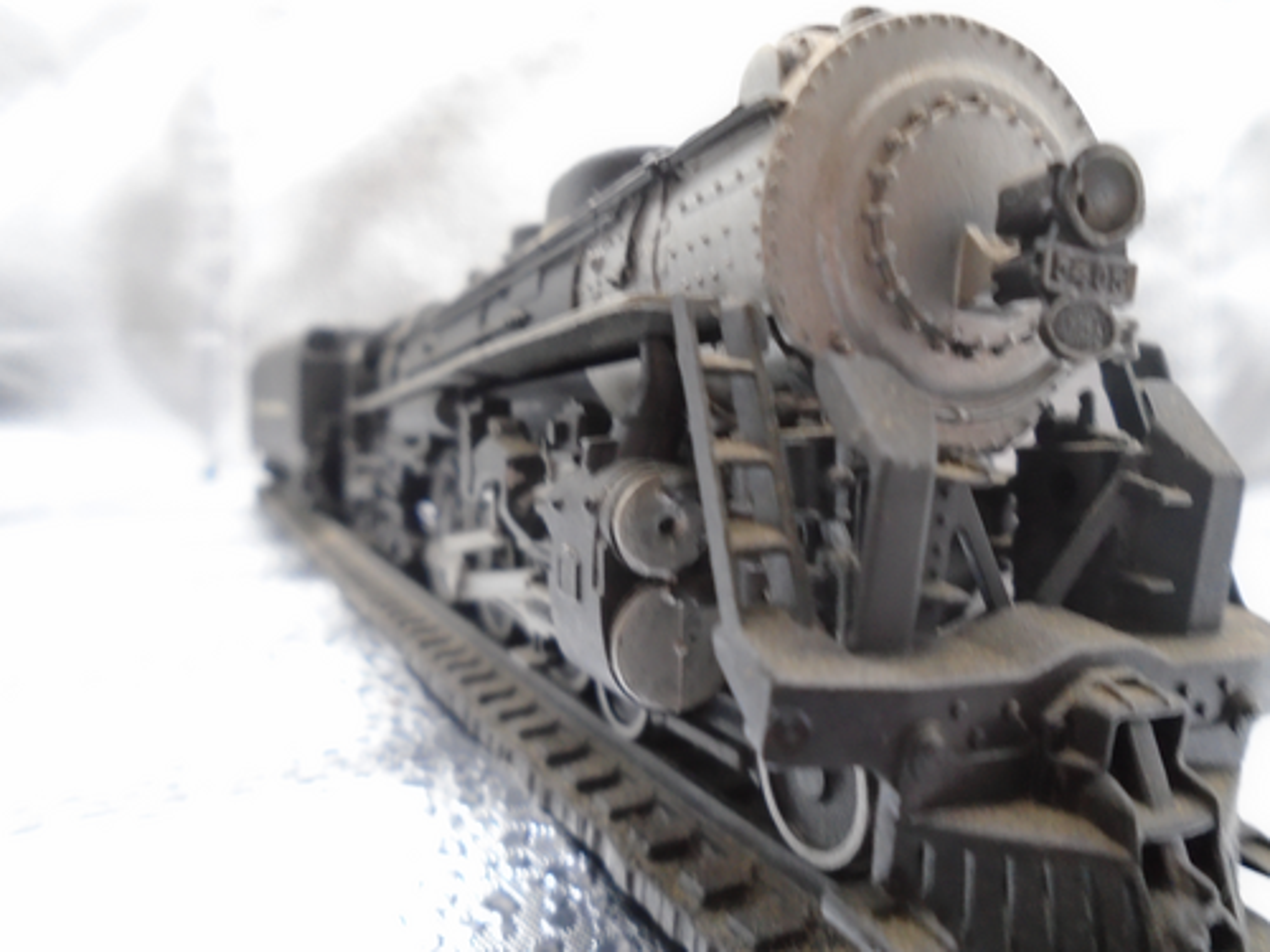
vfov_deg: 53.1
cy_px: 476
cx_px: 635
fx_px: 954
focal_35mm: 26
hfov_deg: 67.3
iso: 400
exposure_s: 1/15
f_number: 3.2
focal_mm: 4.6
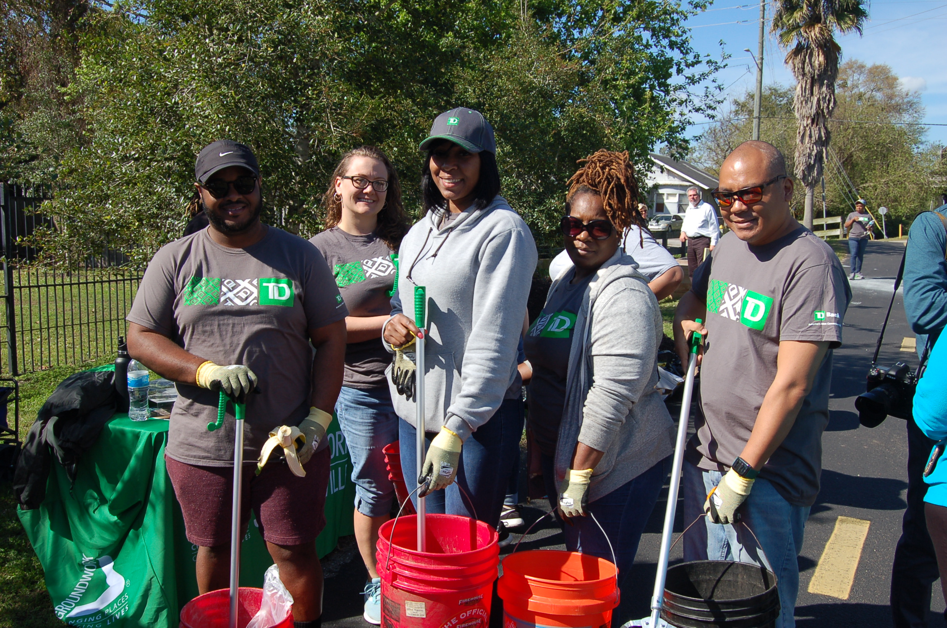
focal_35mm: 33
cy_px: 314
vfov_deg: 39.8
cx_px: 474
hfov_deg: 57.3
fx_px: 867
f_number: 9
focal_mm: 22
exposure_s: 1/320
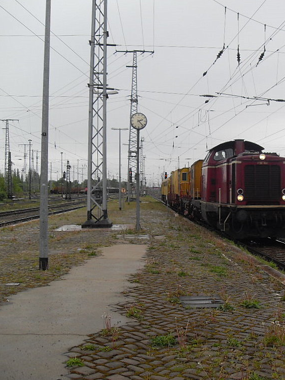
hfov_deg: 30.2
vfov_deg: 41.2
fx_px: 505
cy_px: 190
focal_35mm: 46
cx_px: 256
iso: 80
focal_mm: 6.3
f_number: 7
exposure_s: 1/90
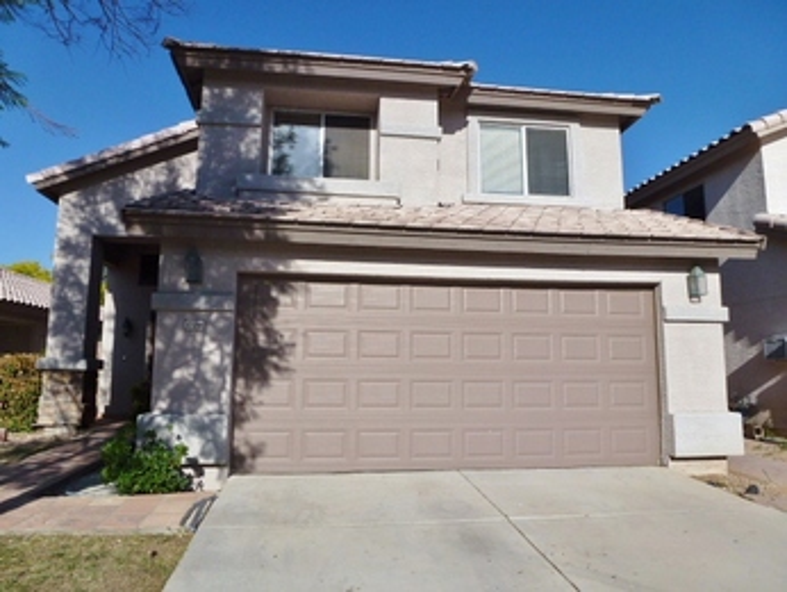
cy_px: 296
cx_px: 394
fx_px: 546
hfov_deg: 71.6
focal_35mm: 24
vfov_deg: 56.9
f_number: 4
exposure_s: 1/1300
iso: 100
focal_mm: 4.3
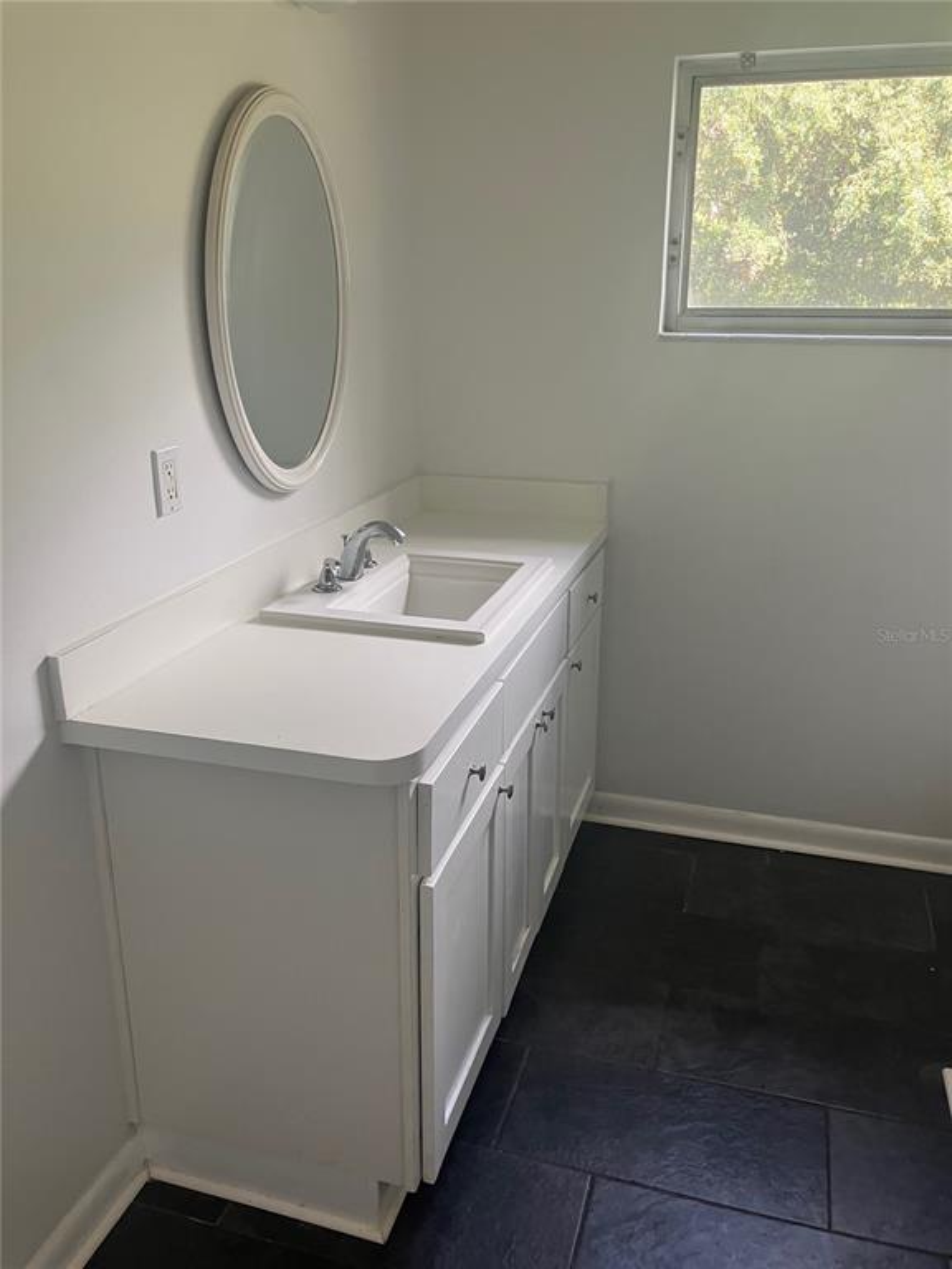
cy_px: 634
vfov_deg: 63.4
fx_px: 1027
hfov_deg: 49.7
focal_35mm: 28
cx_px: 476
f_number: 1.8
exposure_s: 1/72
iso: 80
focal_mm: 3.99
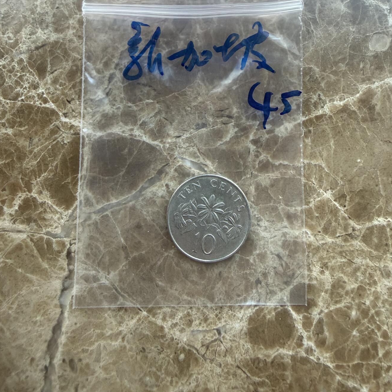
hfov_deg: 55.6
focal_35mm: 29
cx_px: 198
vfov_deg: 54.6
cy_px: 134
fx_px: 372
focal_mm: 2.22
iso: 160
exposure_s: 1/99
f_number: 2.2
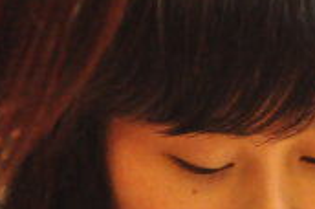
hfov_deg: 4.6
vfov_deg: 3.0
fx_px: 3948
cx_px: 328
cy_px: 266
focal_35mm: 452
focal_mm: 75
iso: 3200
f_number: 5.3
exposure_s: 1/125
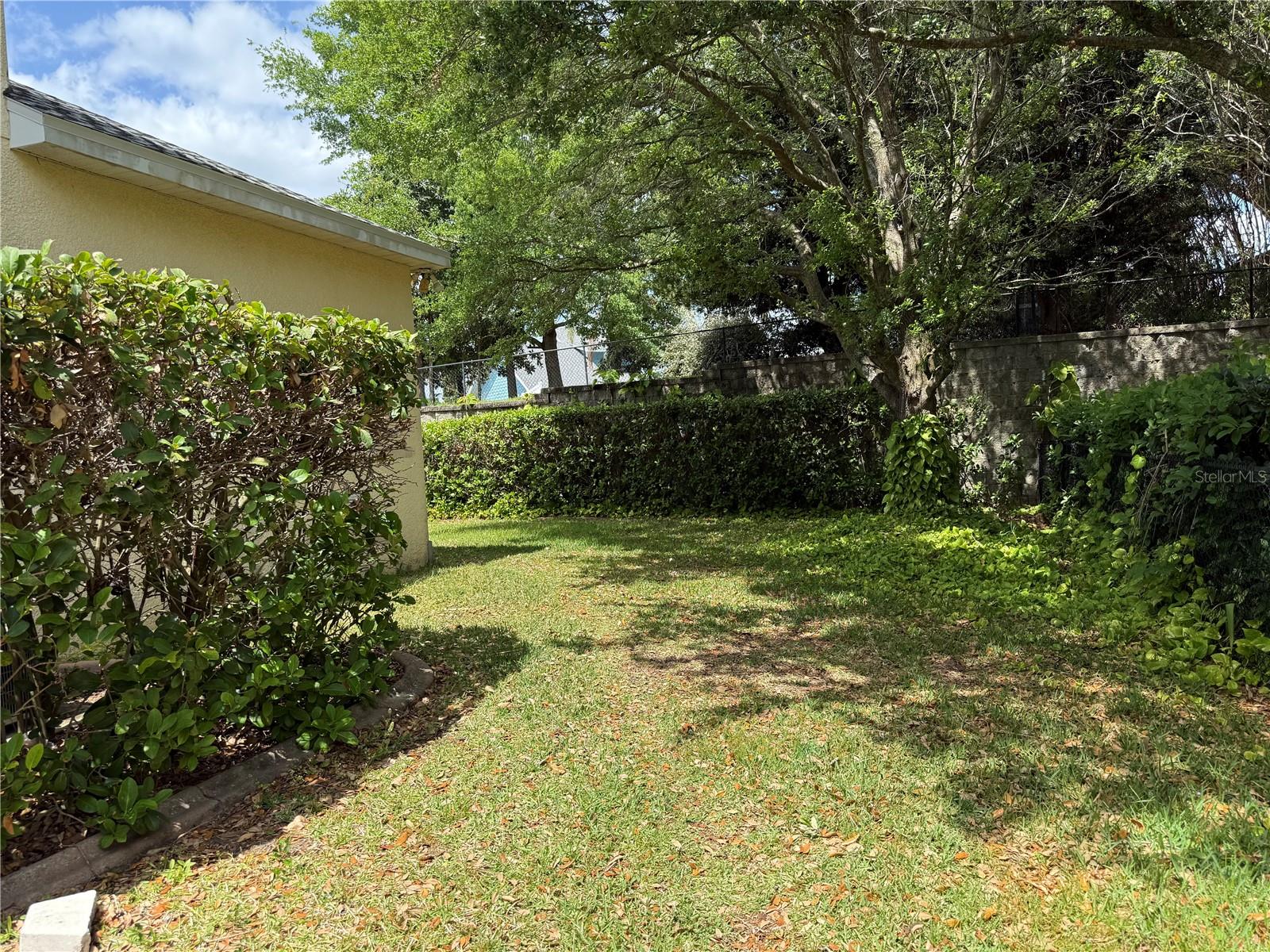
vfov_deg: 56.8
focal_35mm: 24
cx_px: 635
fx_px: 881
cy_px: 476
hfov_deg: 71.6
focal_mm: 6.76
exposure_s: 1/1689
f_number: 1.78
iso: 80
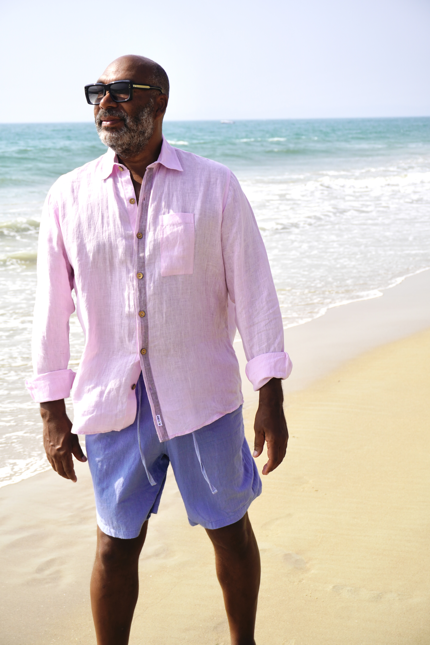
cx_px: 215
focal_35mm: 60
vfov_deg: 33.4
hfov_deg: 22.6
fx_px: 1075
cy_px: 322
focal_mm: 40
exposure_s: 1/640
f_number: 5.6
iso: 100
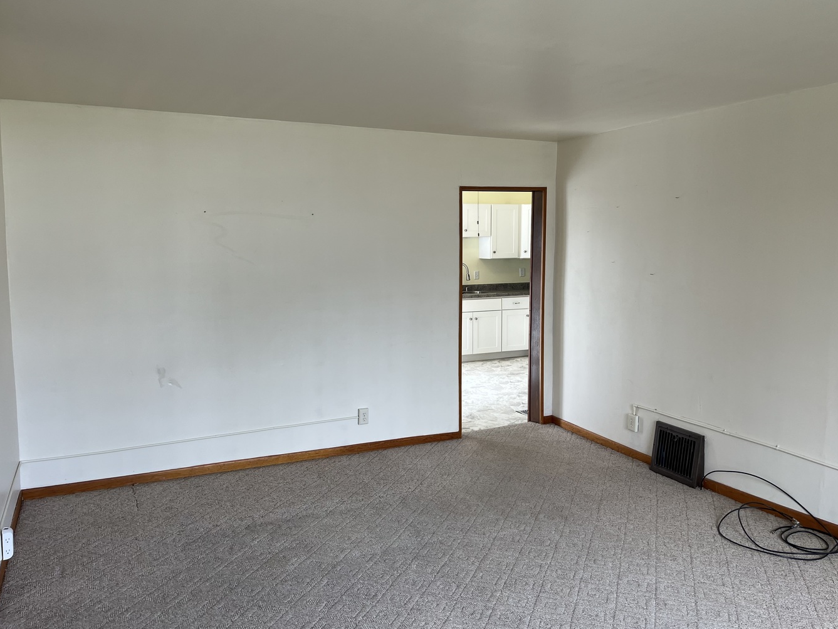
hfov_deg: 63.4
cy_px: 304
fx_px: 678
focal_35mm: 28
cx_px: 429
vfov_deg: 49.7
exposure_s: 1/122
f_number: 1.6
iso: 50
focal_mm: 5.1
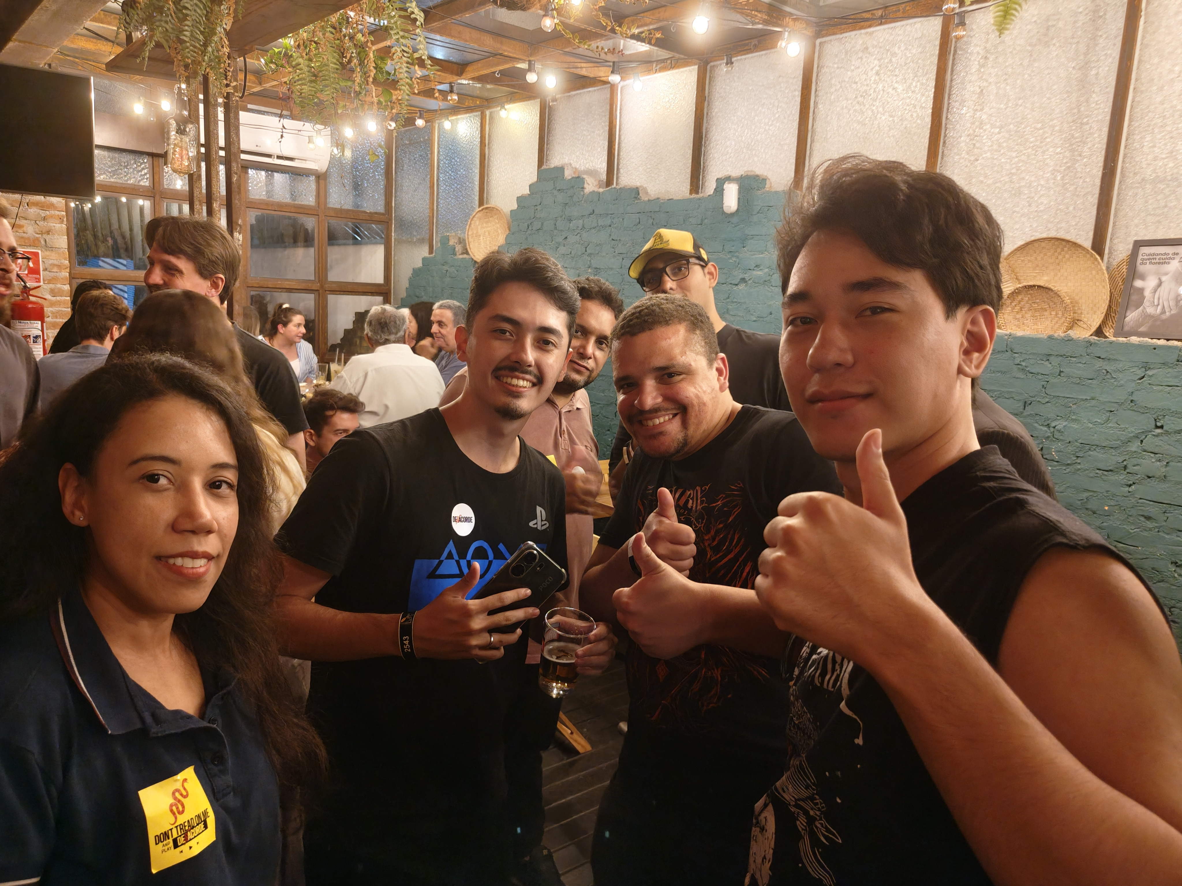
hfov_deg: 71.6
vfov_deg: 56.8
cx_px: 591
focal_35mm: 24
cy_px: 443
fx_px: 820
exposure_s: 1/20
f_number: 1.8
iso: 250
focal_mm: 5.59
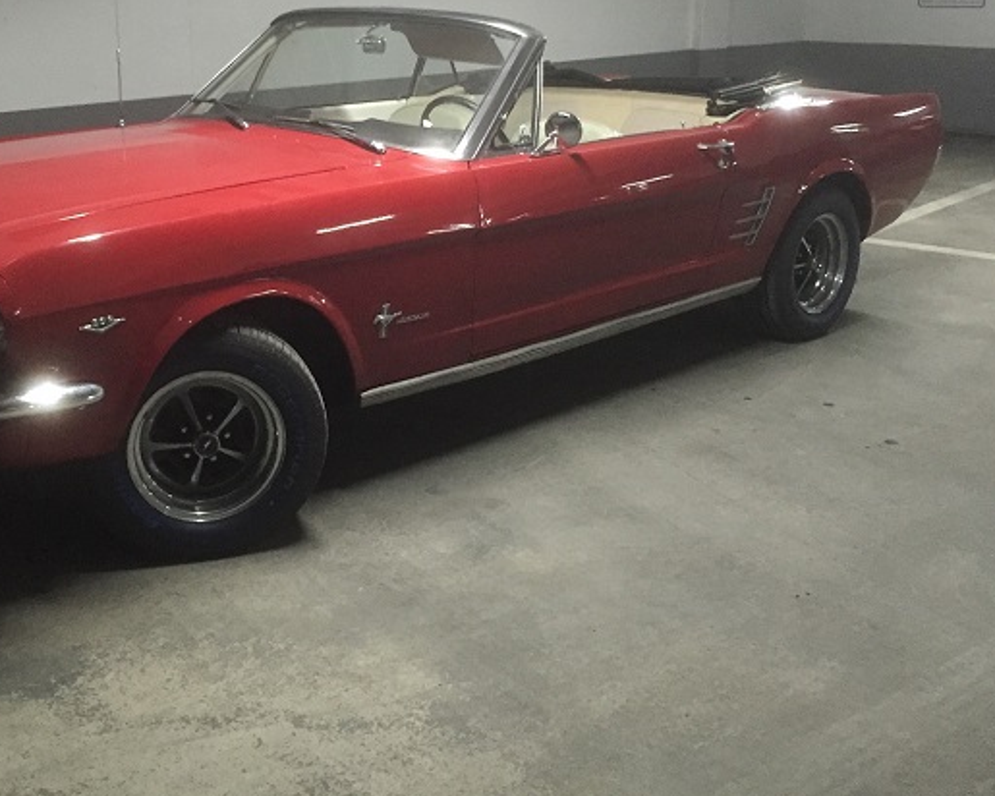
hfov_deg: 41.7
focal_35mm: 44
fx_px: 1296
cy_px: 259
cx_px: 373
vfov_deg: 33.8
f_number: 2.2
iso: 320
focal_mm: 4.15
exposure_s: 1/15
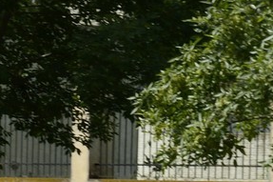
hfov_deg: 5.1
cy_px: 274
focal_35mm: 390
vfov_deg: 3.5
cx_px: -479
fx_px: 2956
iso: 200
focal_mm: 70
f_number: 14
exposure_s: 1/250
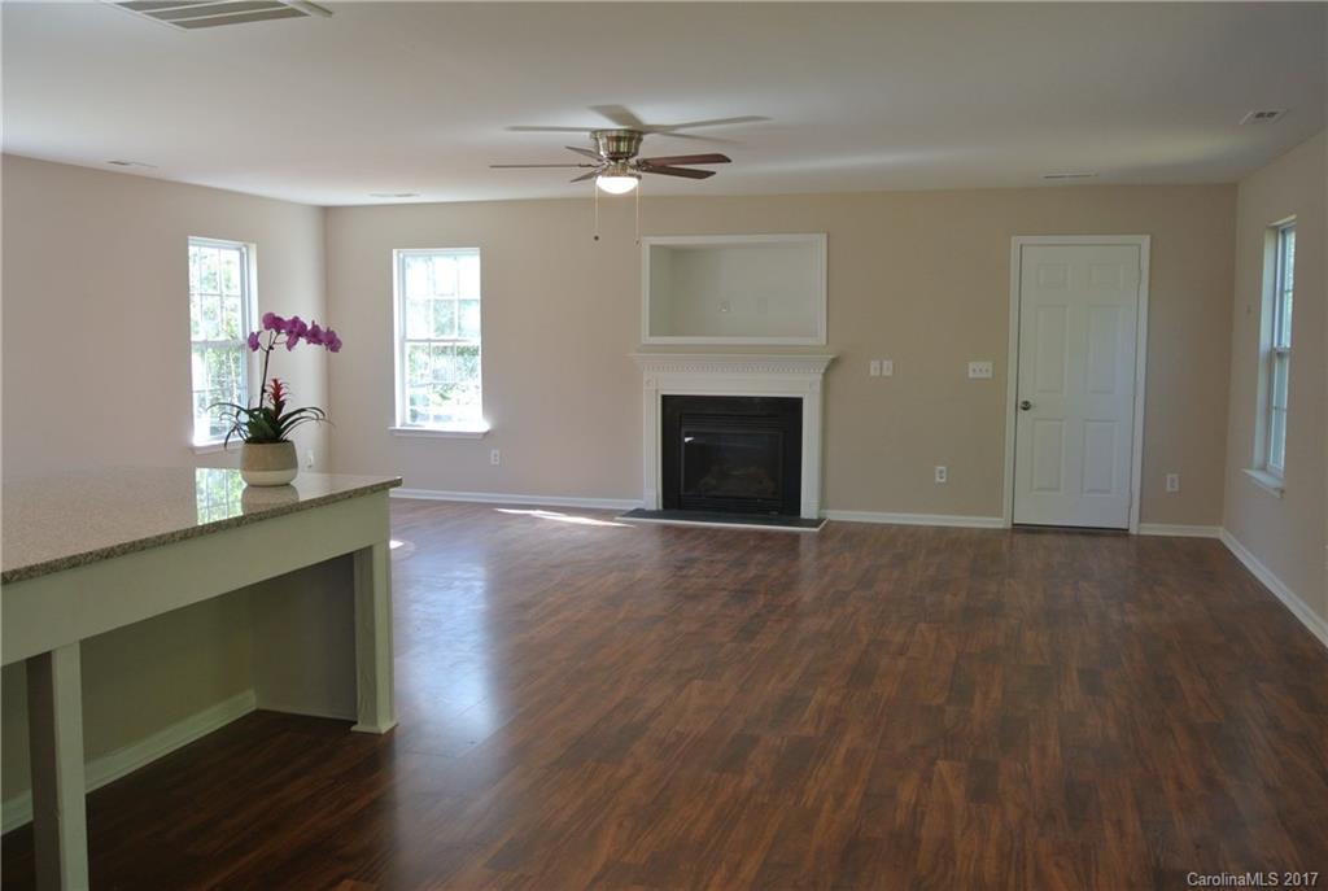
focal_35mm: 31
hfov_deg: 60.2
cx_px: 664
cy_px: 446
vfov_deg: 42.5
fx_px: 1146
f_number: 3.8
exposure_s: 1/80
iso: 200
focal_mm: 11.8
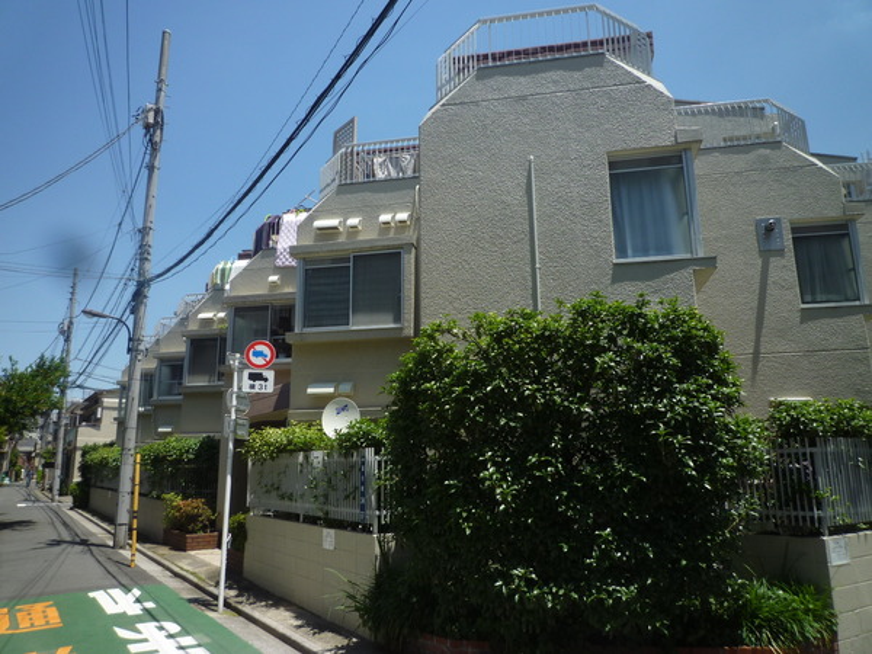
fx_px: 630
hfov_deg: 69.4
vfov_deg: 54.9
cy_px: 327
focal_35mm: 25
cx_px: 436
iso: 80
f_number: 4
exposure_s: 1/500
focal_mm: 4.4
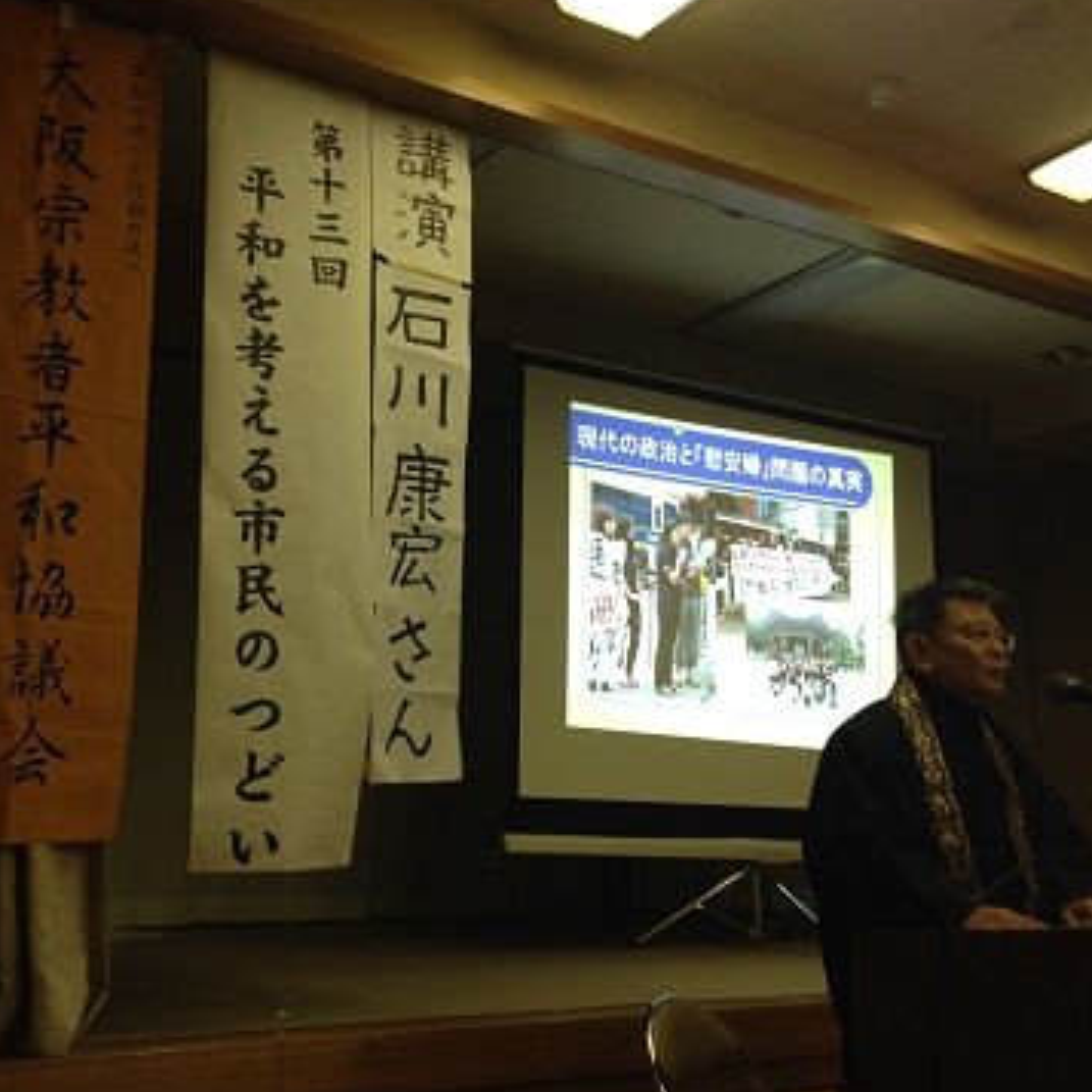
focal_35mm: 40
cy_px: 541
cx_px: 447
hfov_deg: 41.7
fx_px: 1428
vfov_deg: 41.9
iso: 64
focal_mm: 4.12
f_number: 2.4
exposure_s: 1/20
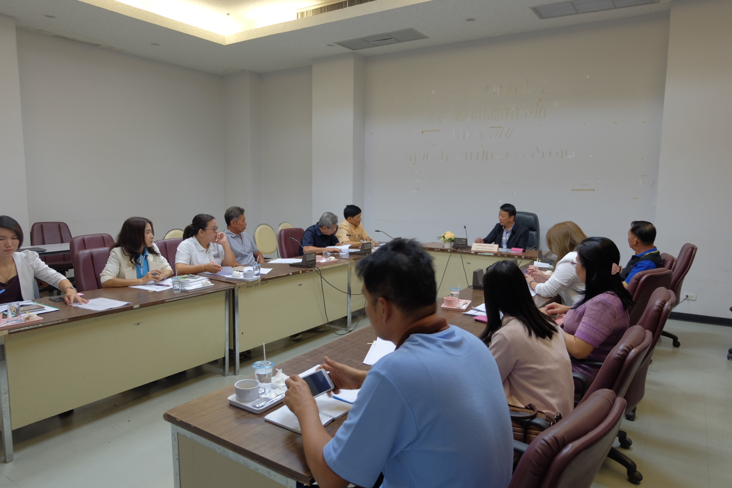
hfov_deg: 73.7
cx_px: 366
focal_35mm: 24
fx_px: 488
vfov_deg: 53.1
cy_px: 244
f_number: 3.5
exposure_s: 1/18
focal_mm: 16
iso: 320
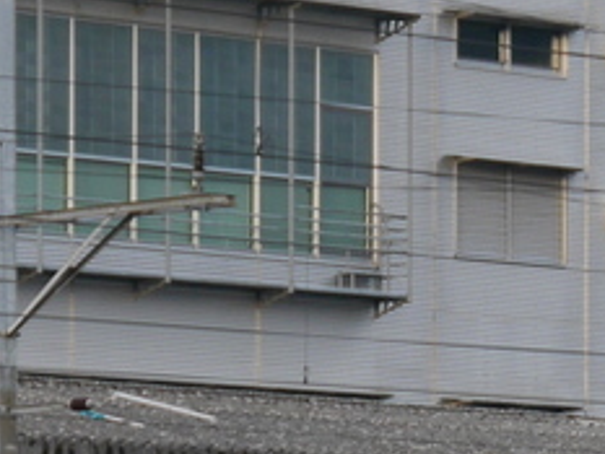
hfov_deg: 6.2
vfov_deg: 4.6
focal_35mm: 319
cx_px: 517
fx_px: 5578
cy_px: 804
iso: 160
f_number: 5
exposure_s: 1/80
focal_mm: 31
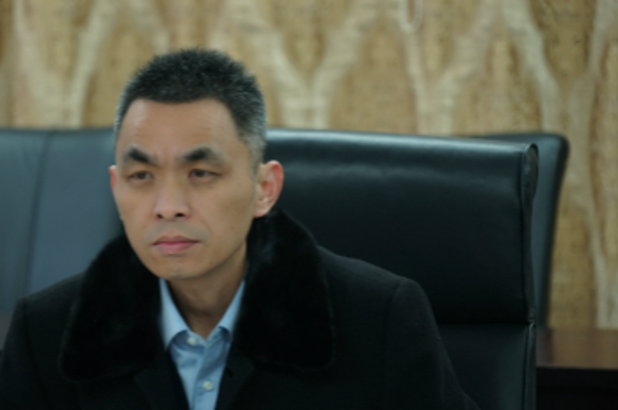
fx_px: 4457
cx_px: 238
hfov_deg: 7.9
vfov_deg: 5.3
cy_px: 228
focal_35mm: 260
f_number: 6.3
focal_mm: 201
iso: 400
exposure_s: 1/6
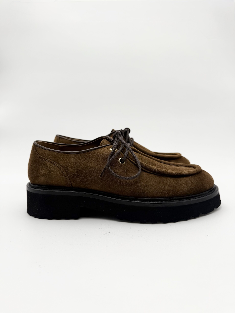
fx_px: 217
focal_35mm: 24
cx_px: 118
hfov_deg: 56.8
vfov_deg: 71.6
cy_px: 156
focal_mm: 6.76
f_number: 1.78
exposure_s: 1/920
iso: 80
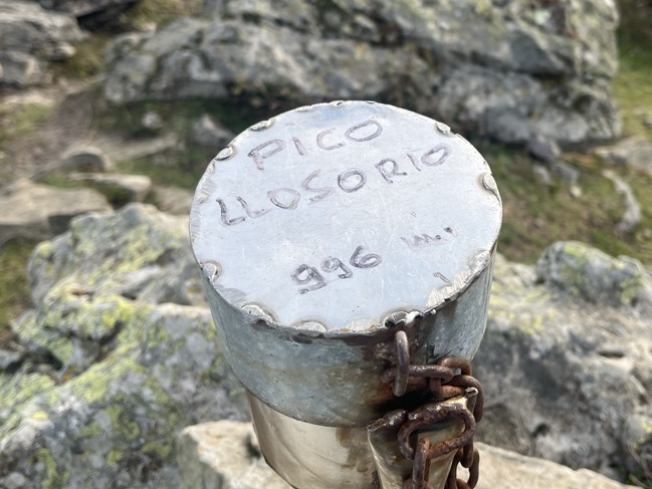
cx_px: 418
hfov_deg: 45.3
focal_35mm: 41
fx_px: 772
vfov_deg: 34.9
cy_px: 169
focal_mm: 5.1
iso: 50
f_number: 1.6
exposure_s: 1/799
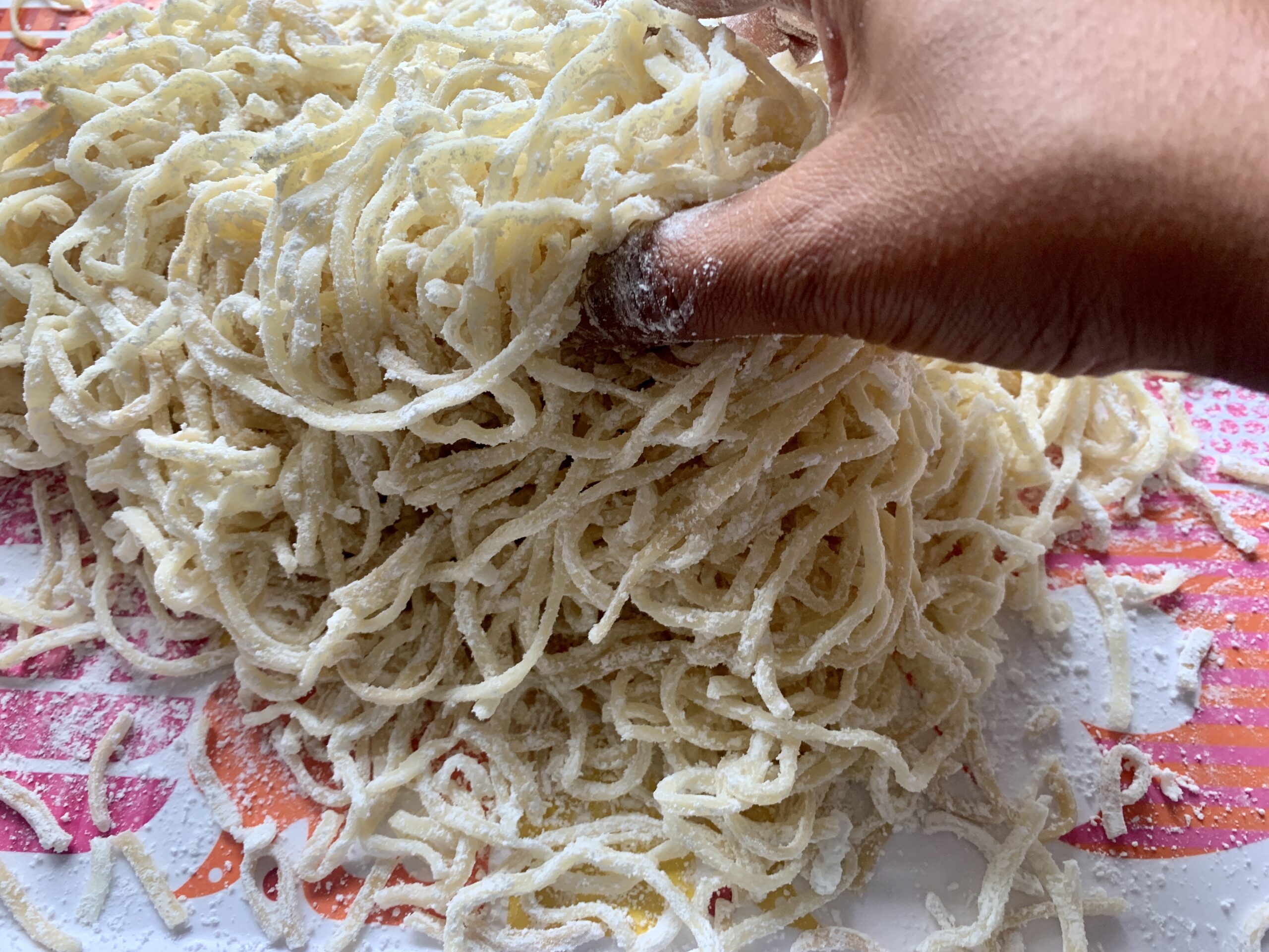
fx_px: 953
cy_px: 476
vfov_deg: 53.1
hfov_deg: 67.3
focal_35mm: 26
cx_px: 634
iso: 100
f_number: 1.8
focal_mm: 4.25
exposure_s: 1/101
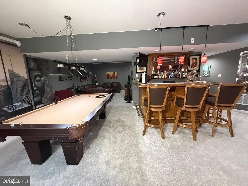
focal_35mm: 14
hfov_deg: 102.1
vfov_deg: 85.7
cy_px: 93
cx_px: 124
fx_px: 100
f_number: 2.2
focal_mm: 2.22
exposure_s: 1/60
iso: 640
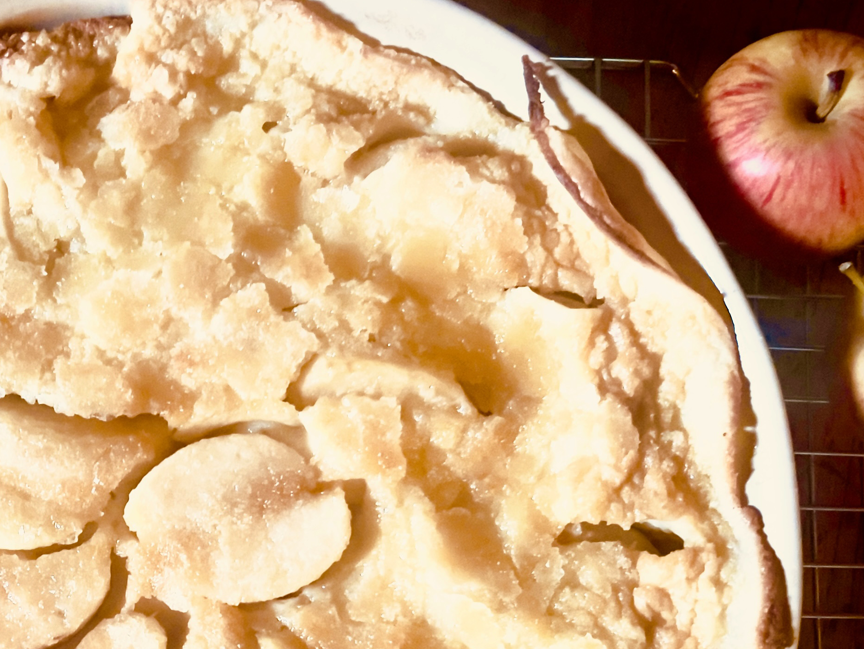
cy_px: 532
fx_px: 1398
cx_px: 215
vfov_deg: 25.6
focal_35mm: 56
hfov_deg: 33.6
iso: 640
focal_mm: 5.7
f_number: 1.5
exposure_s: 1/31
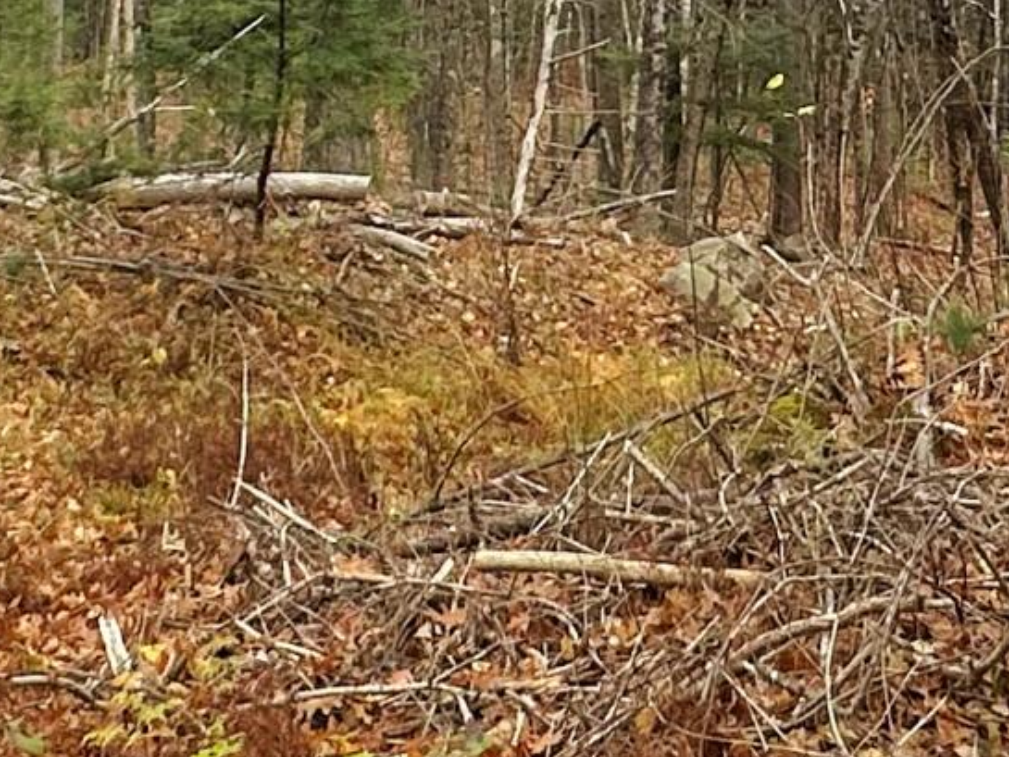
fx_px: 2245
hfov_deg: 25.3
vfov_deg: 16.7
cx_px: 444
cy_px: -496
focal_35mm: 77
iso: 40
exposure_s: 1/643
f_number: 2.2
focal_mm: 2.22
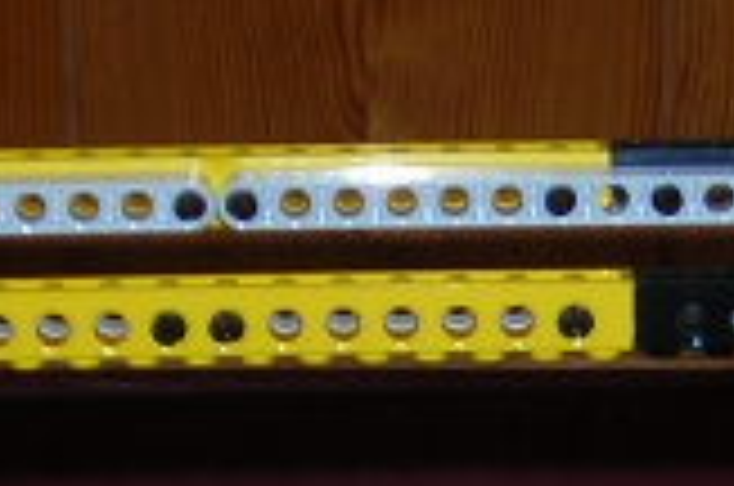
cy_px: 891
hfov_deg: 8.3
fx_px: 5067
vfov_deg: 5.4
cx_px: 603
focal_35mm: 249
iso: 50
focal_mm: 6.3
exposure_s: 1/60.1
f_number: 3.2
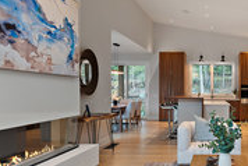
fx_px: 269
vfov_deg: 34.3
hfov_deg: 46.0
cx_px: 211
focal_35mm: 39
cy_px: 89
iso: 400
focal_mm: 16
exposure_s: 1/5
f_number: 7.1
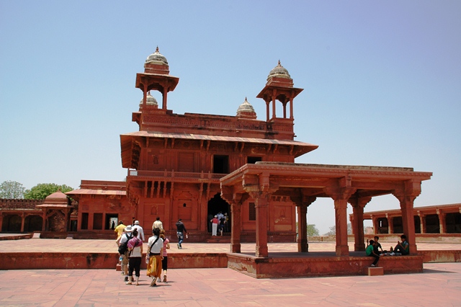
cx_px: 230
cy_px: 154
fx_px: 422
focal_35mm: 33
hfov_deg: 57.2
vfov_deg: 39.9
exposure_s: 1/320
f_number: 10
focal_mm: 22
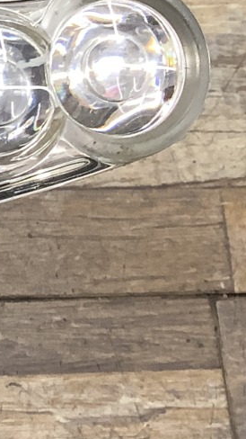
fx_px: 1324
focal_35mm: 114
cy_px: 150
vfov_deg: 18.7
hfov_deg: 9.2
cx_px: -407
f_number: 2.4
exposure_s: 1/60
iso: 100
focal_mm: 3.3
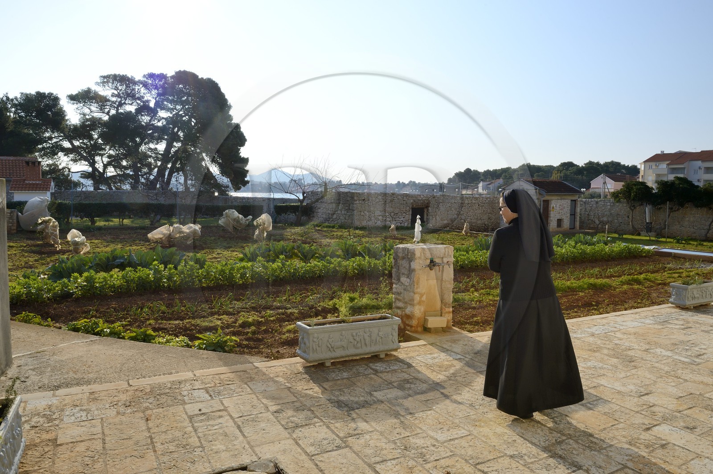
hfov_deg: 73.8
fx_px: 475
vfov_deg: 53.1
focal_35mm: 24
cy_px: 237
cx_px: 356
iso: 200
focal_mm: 24
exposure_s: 1/200
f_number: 16
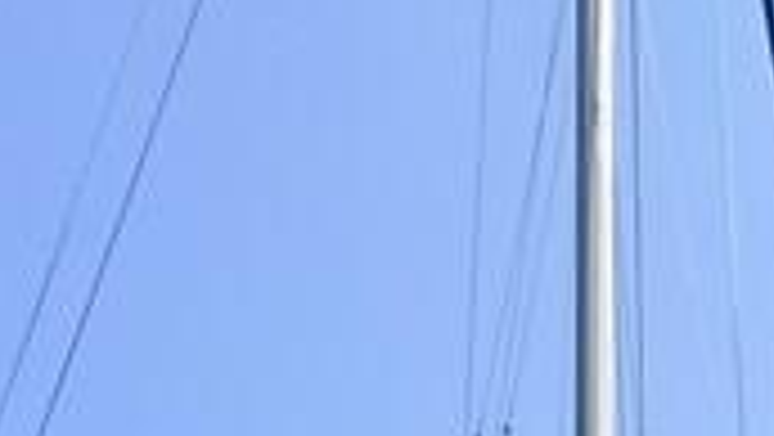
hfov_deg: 21.8
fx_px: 1869
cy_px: 1564
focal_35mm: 91
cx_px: 918
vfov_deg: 8.8
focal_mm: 2.22
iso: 50
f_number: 2.2
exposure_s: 1/4762
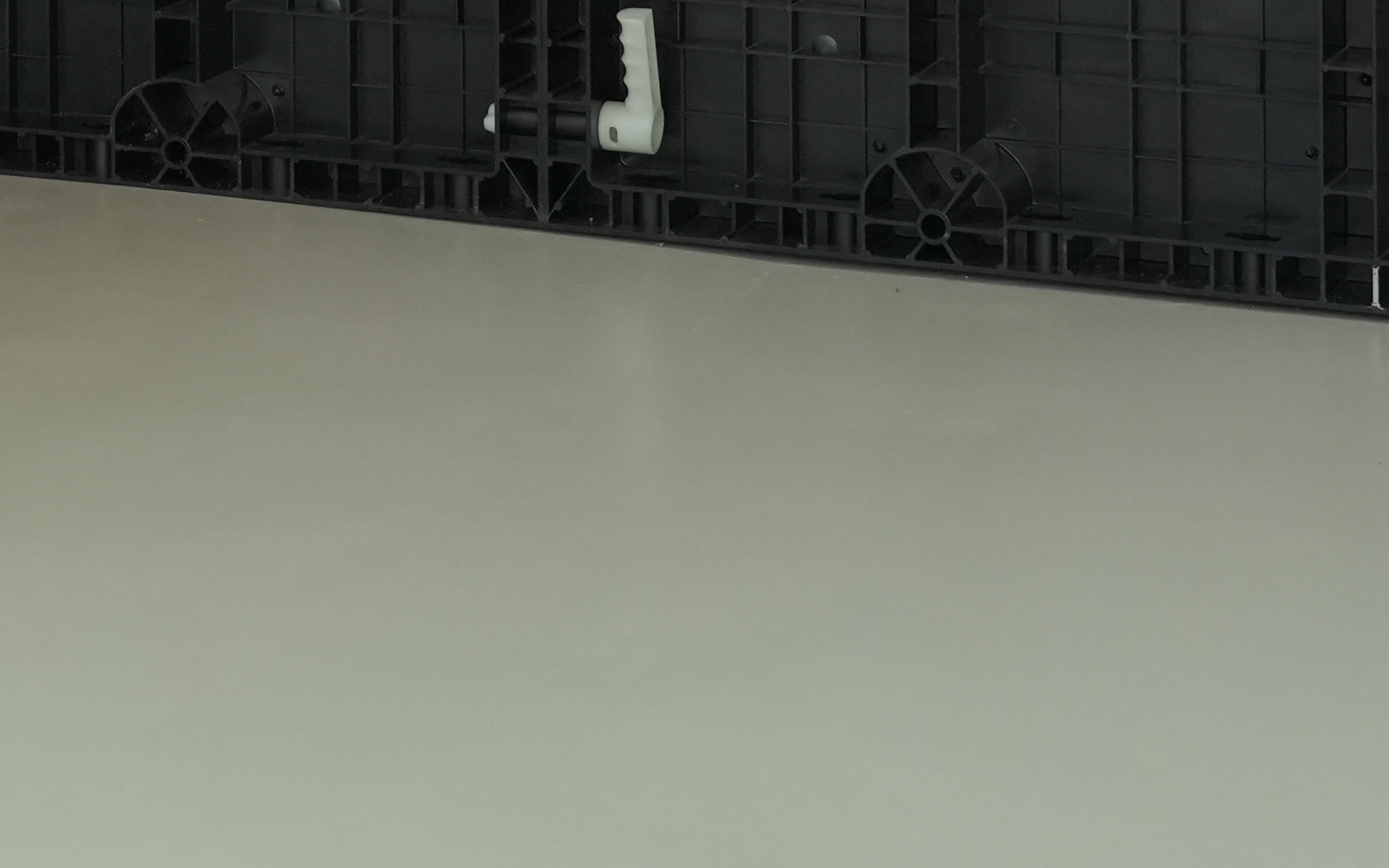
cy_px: -969
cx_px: -263
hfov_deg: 13.5
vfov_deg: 8.2
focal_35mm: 151
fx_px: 5716
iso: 1600
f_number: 5.6
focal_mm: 37
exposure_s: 1/100
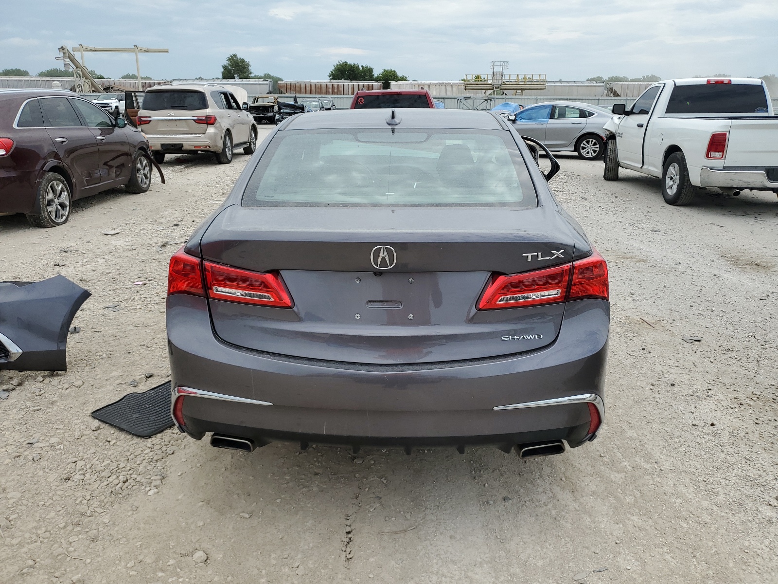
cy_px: 292
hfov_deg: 67.3
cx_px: 389
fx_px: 584
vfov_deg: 53.1
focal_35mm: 26
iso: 50
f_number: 1.5
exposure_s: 1/2500
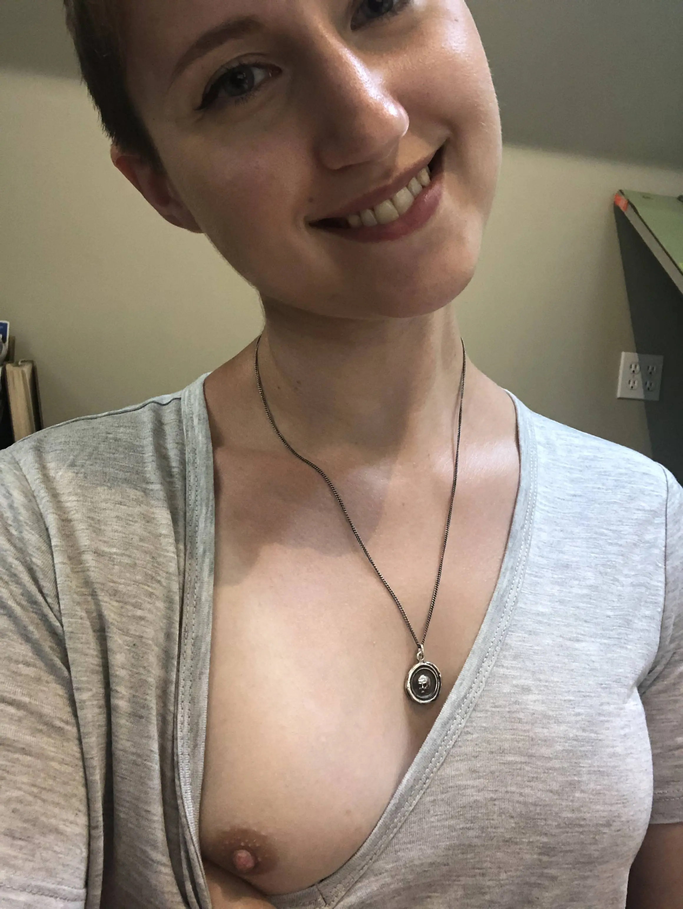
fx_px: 841
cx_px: 342
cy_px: 454
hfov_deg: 44.2
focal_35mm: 32
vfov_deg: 56.8
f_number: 2.2
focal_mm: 2.87
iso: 200
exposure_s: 1/60
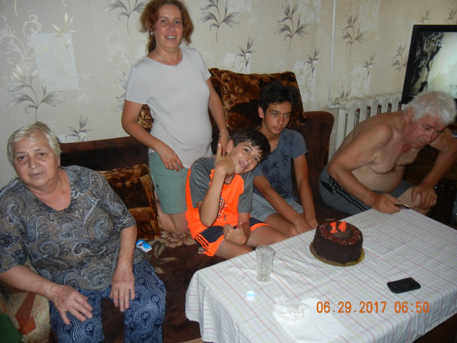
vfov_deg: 46.8
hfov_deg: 60.0
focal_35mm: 30
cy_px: 172
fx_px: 396
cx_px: 228
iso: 200
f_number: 3.5
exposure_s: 1/30
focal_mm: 5.4
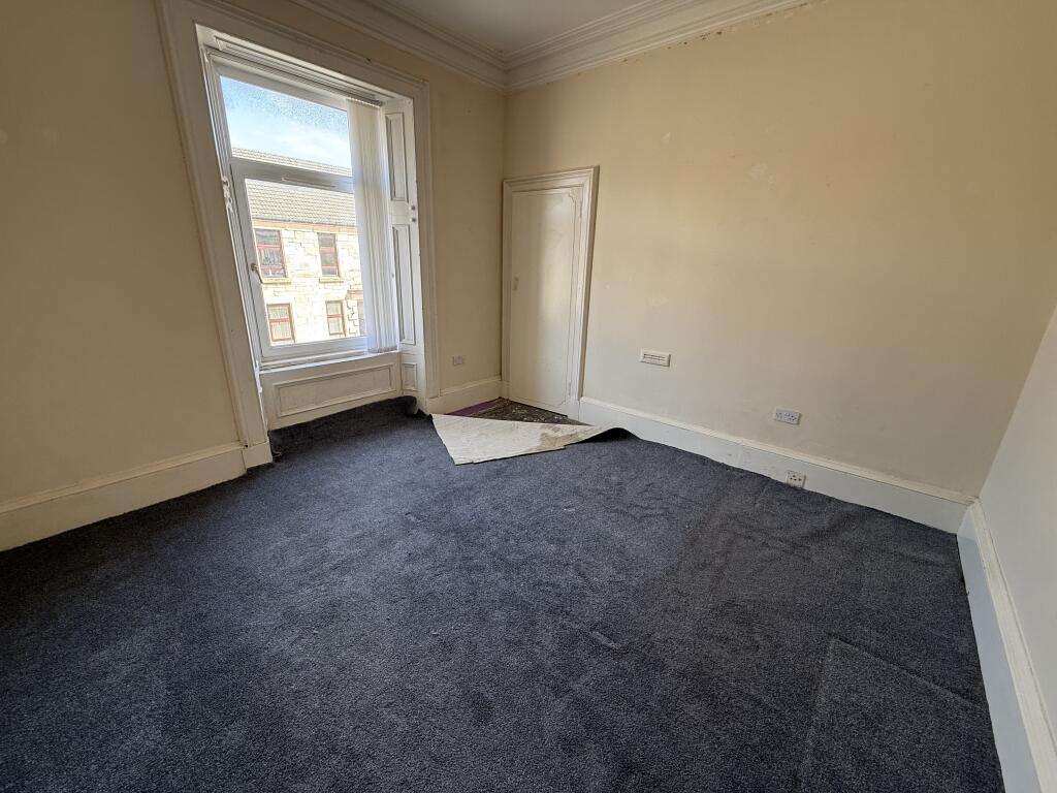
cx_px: 528
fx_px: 427
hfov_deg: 102.1
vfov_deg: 85.7
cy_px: 396
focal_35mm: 14
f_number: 2.2
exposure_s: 1/99
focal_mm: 2.22
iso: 100
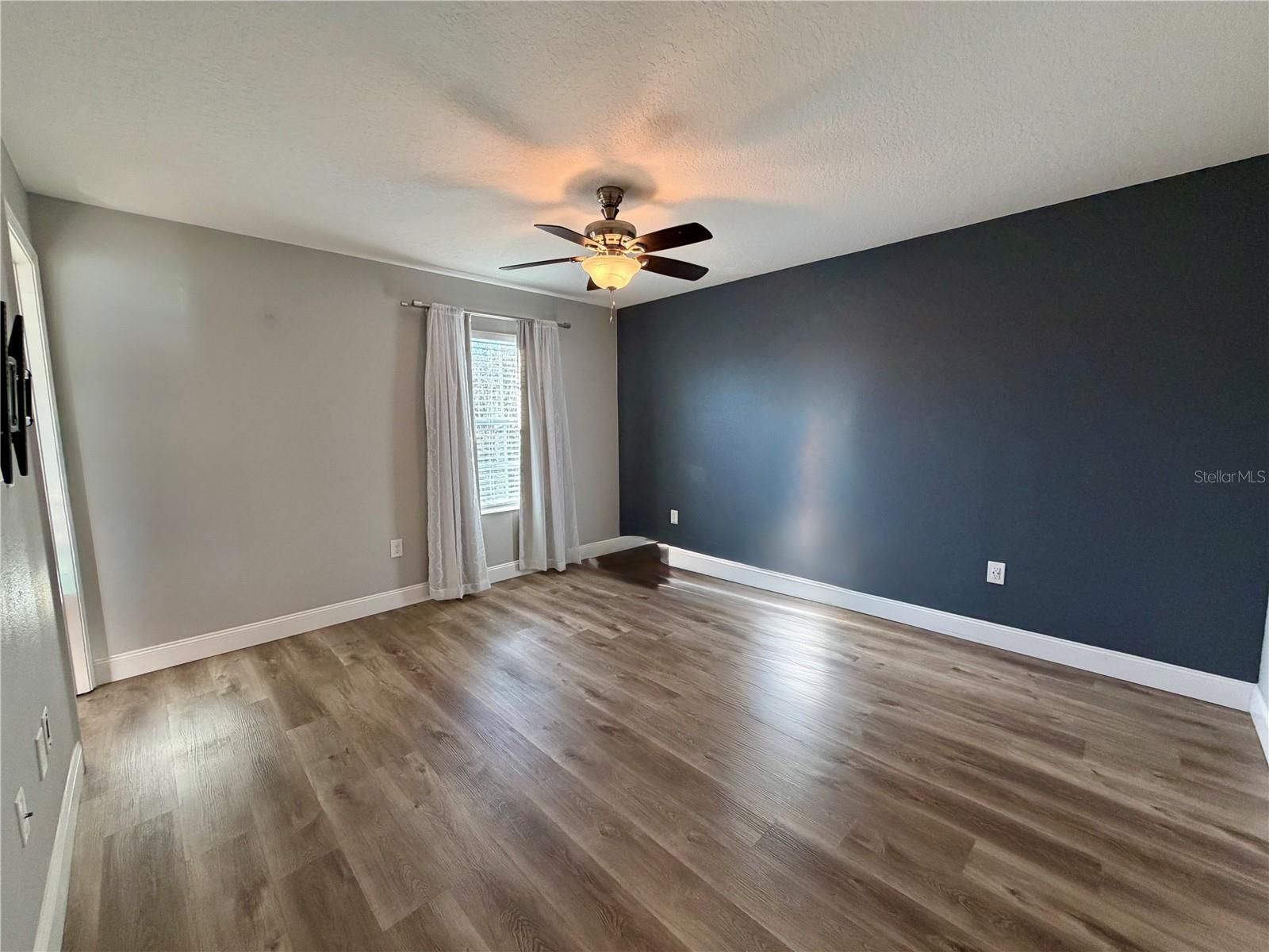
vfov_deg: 85.7
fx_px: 513
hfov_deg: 102.1
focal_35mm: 14
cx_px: 634
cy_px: 476
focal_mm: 2.22
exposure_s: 1/120
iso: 250
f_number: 2.2
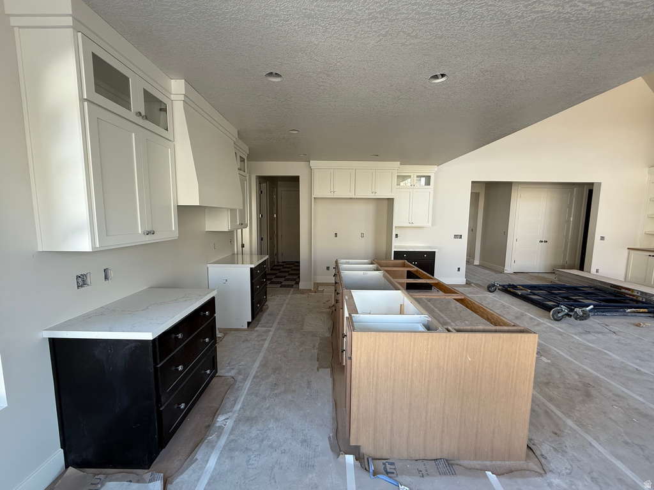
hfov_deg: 102.1
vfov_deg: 85.7
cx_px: 327
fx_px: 265
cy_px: 245
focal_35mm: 14
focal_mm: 2.22
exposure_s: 1/99
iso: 100
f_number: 2.2
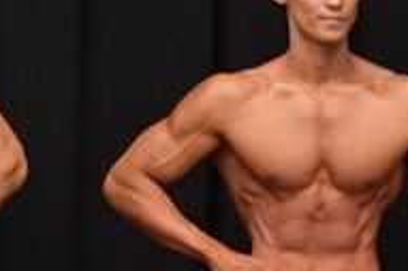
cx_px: 157
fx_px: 11006
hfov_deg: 2.1
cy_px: 378
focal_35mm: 972
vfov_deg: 1.4
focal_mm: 160
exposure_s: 1/400
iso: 6400
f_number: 5.6
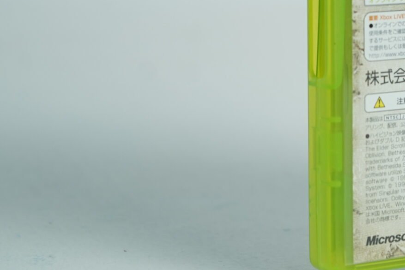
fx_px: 1643
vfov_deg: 9.2
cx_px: 539
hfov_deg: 13.5
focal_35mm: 146
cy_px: -93
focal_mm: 50
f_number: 4.5
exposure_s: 1/50
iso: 250
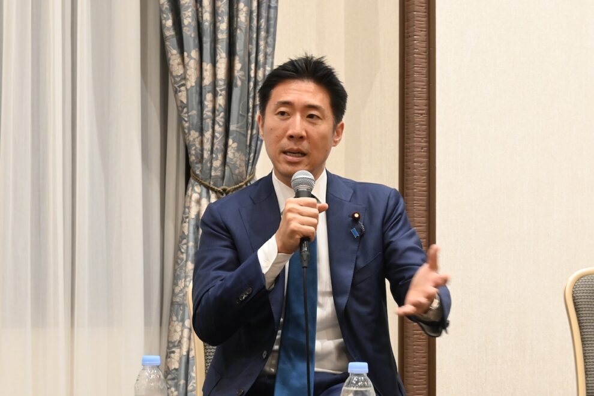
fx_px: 1237
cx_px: 297
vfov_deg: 18.2
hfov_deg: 27.0
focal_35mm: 75
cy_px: 198
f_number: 6.3
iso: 2500
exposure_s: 1/80
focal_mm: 50
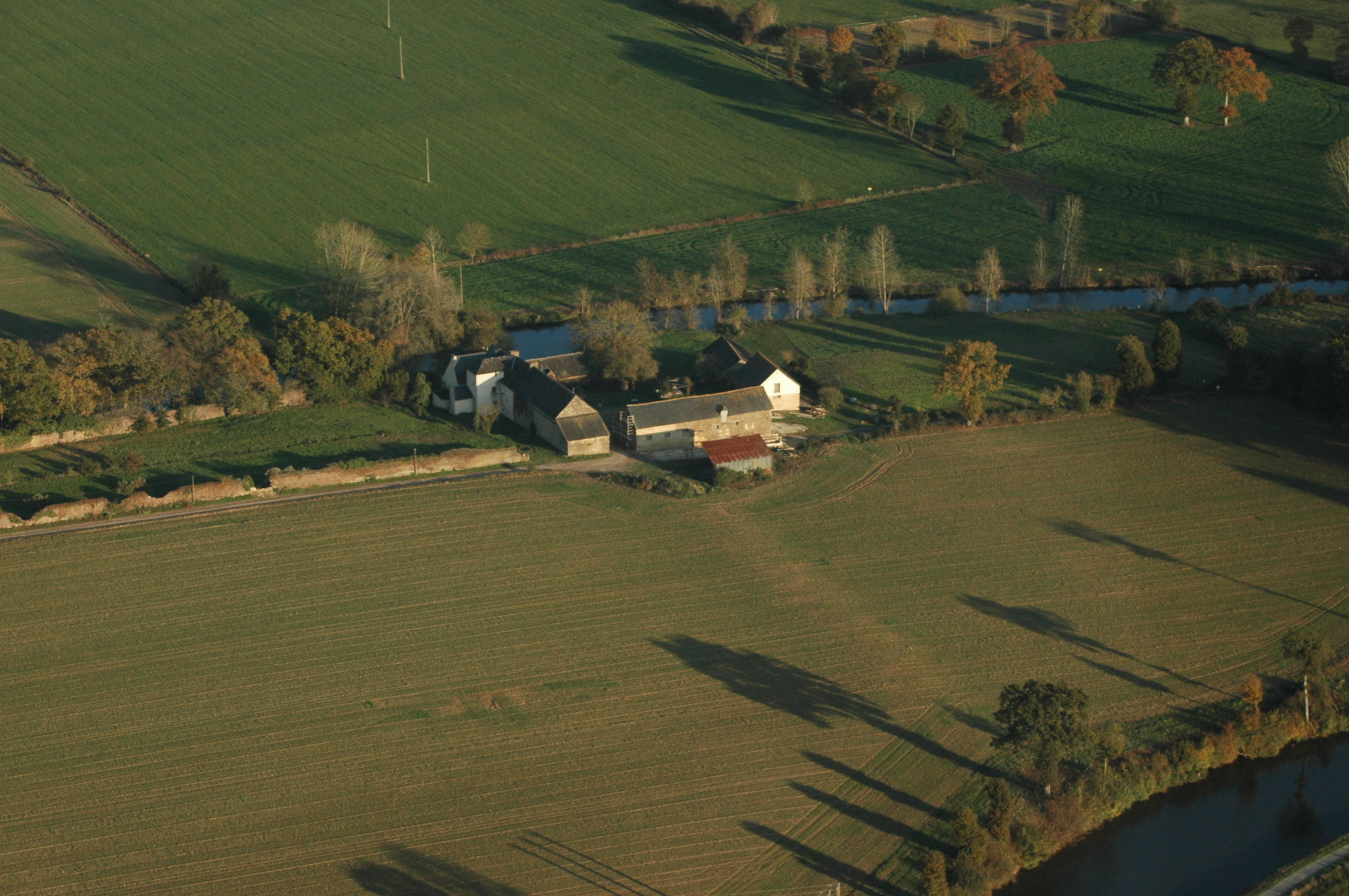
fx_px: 4491
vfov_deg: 11.4
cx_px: 674
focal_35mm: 120
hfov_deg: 17.1
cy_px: 448
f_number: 9
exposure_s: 1/320
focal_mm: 80
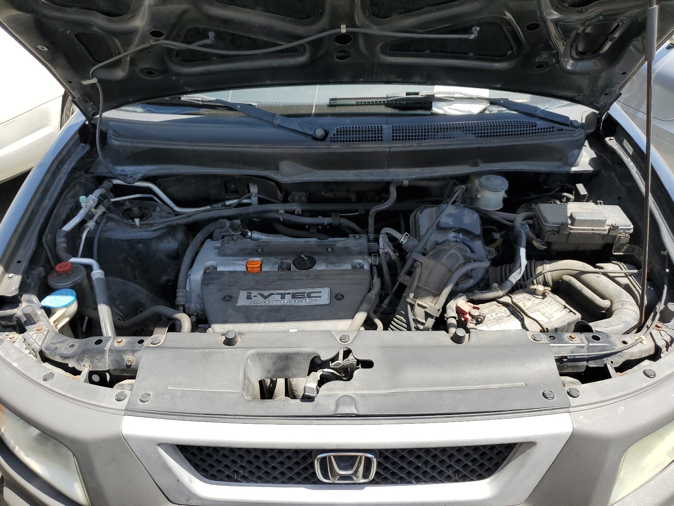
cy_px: 253
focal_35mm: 26
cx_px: 337
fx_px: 506
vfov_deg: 53.1
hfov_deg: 67.3
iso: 50
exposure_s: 1/1111
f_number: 1.5
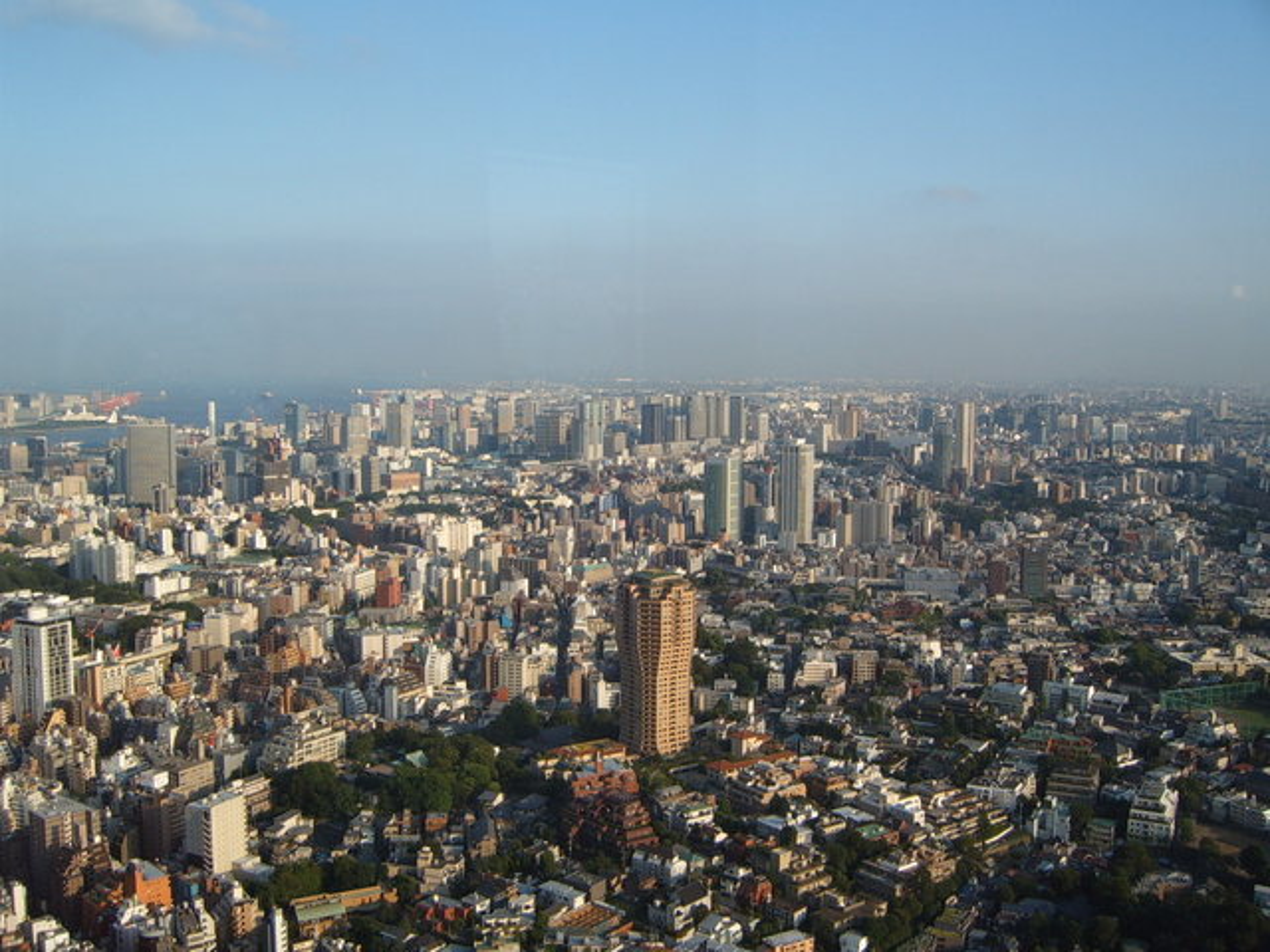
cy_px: 476
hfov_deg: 50.1
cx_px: 635
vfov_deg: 38.7
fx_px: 1357
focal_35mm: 37
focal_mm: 6.2
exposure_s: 1/180
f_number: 6
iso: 63
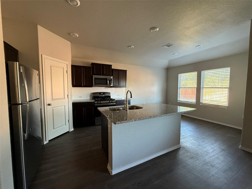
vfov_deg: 85.7
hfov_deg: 102.1
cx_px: 126
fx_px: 102
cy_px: 94
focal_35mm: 14
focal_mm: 2.22
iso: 400
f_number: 2.2
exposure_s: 1/60
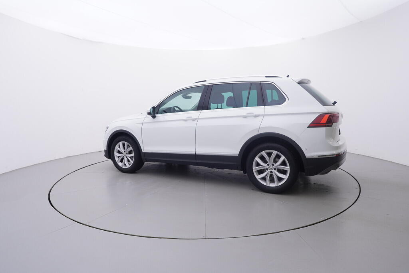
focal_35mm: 22
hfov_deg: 77.3
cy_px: 136
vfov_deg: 56.2
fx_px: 256
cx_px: 204
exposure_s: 1/80
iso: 200
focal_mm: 15
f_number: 5
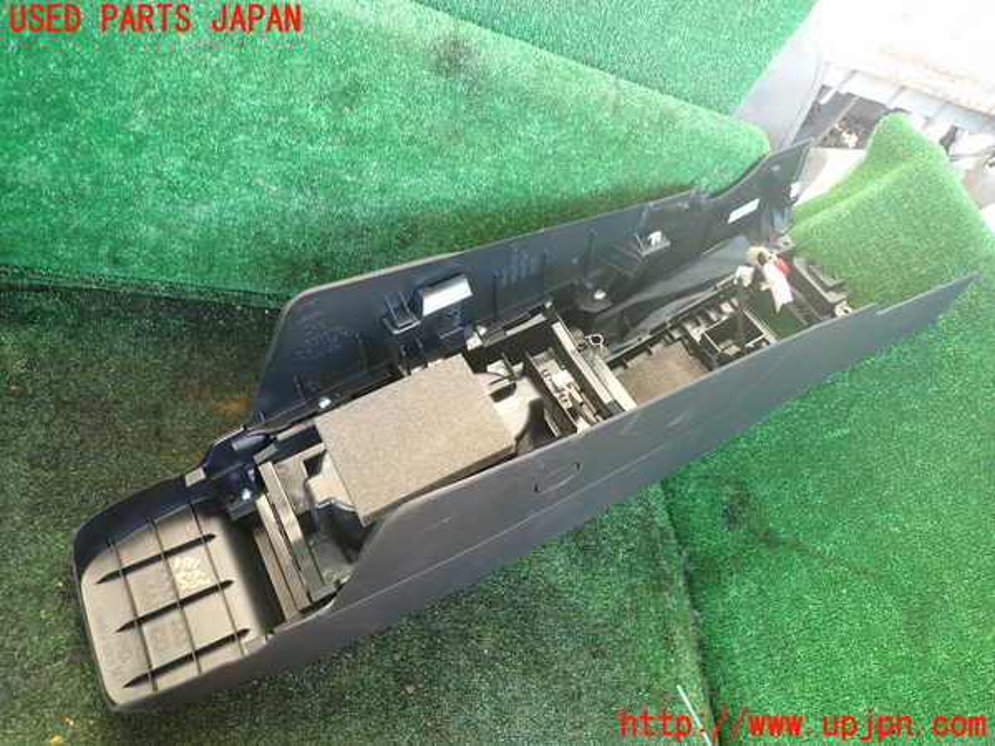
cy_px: 373
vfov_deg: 54.9
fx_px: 719
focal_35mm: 25
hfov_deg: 69.4
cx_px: 498
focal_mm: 4.5
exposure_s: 1/60
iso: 200
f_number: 2
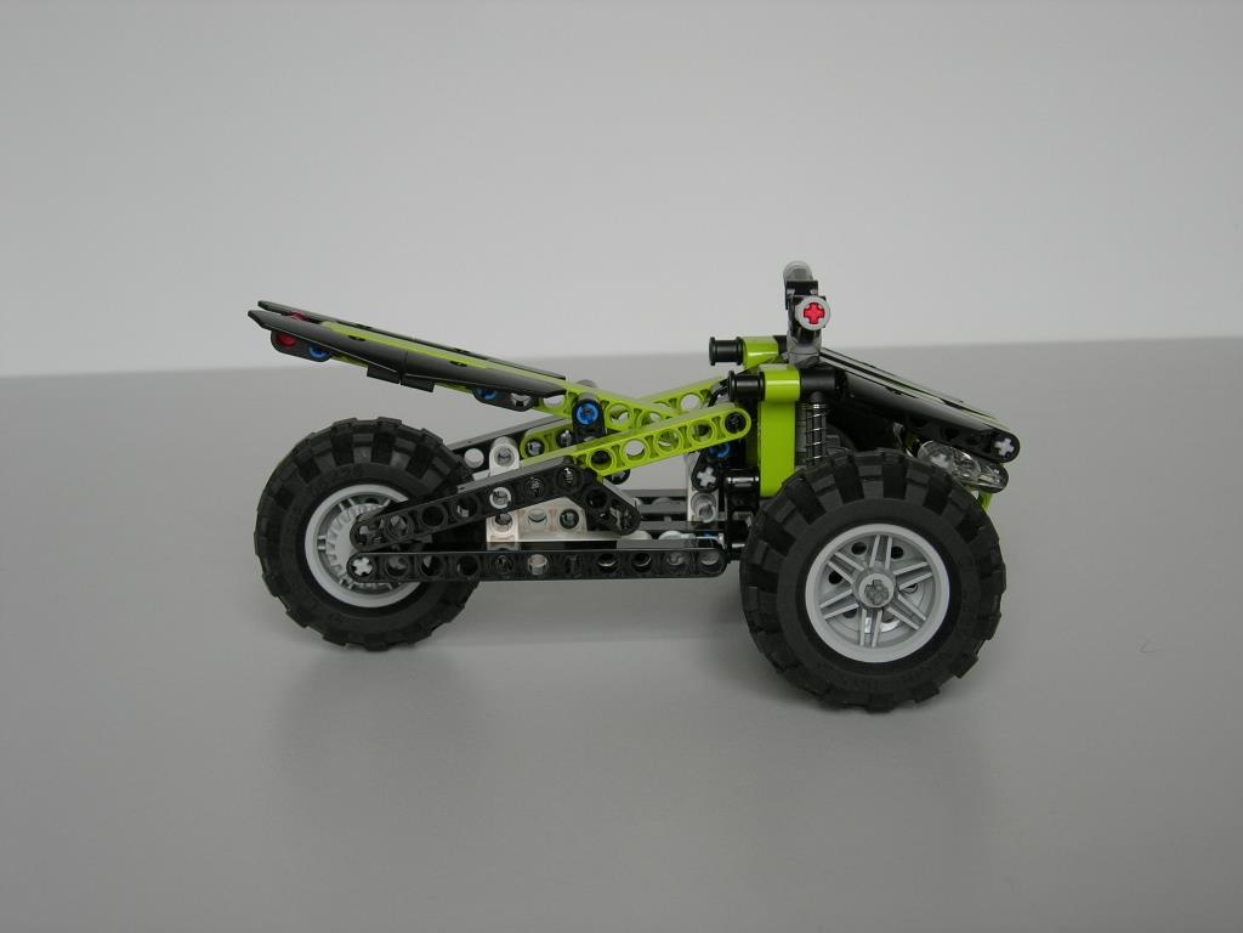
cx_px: 622
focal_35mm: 51
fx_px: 1831
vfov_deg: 28.6
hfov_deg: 37.5
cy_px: 466
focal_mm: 10.6
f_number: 3.2
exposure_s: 1/16.4
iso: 64
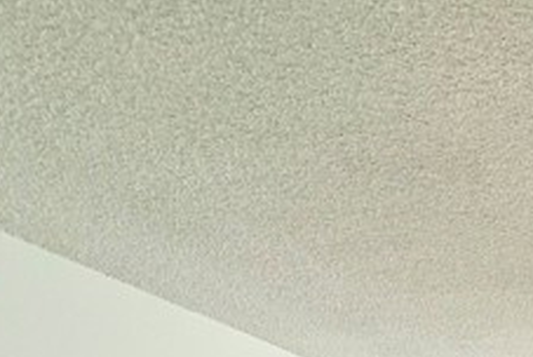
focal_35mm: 41
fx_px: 608
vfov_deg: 25.4
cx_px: 681
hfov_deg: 34.6
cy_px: 524
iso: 64
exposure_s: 1/172
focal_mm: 2.22
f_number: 2.2
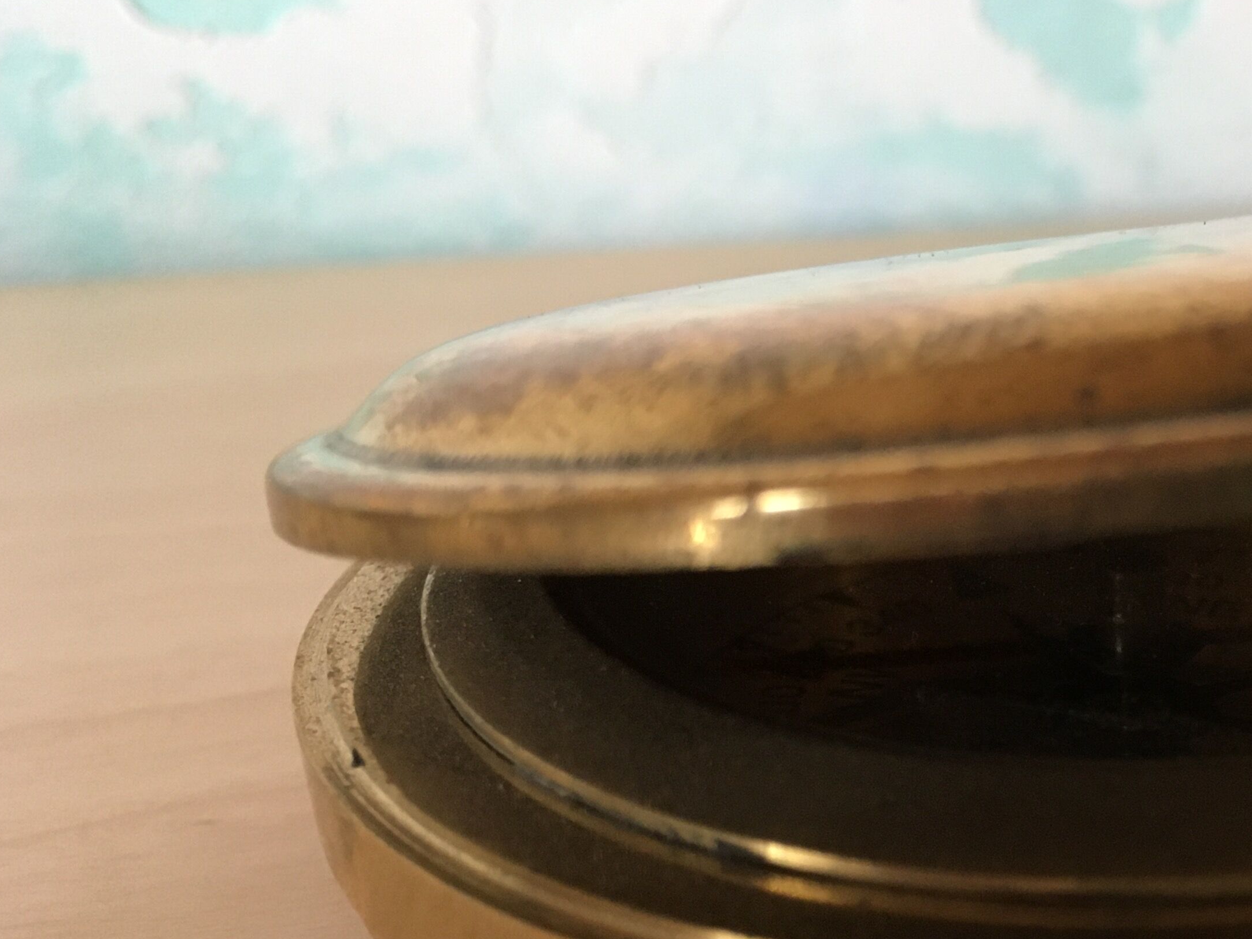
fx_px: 1953
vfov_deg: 26.3
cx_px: 1114
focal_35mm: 54
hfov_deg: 33.7
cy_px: 814
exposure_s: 1/33
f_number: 2.2
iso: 200
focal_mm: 4.15
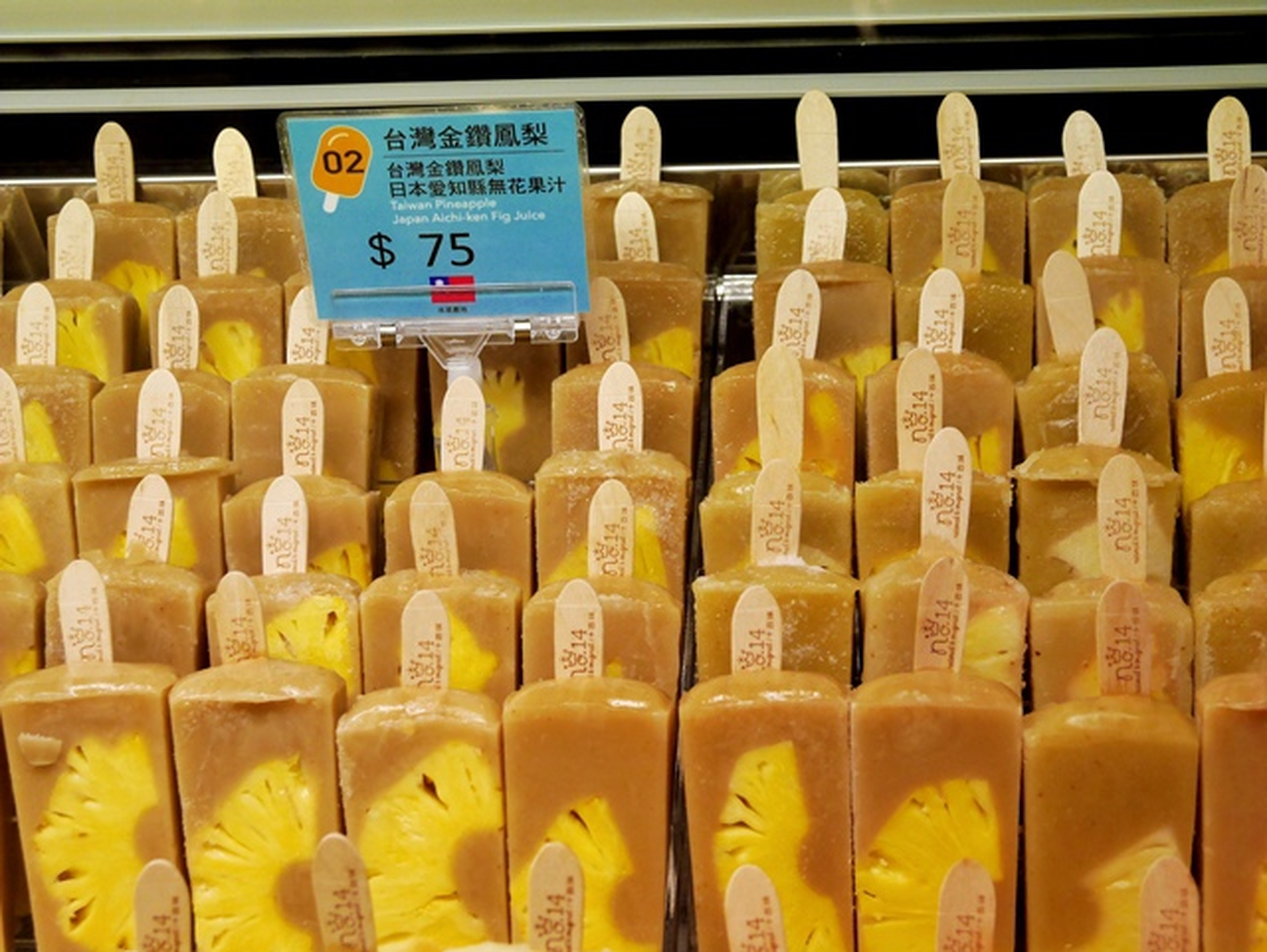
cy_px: 476
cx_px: 634
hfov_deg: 30.2
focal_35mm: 64
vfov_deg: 23.0
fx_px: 2344
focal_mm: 32
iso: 800
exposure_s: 1/250
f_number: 5.4
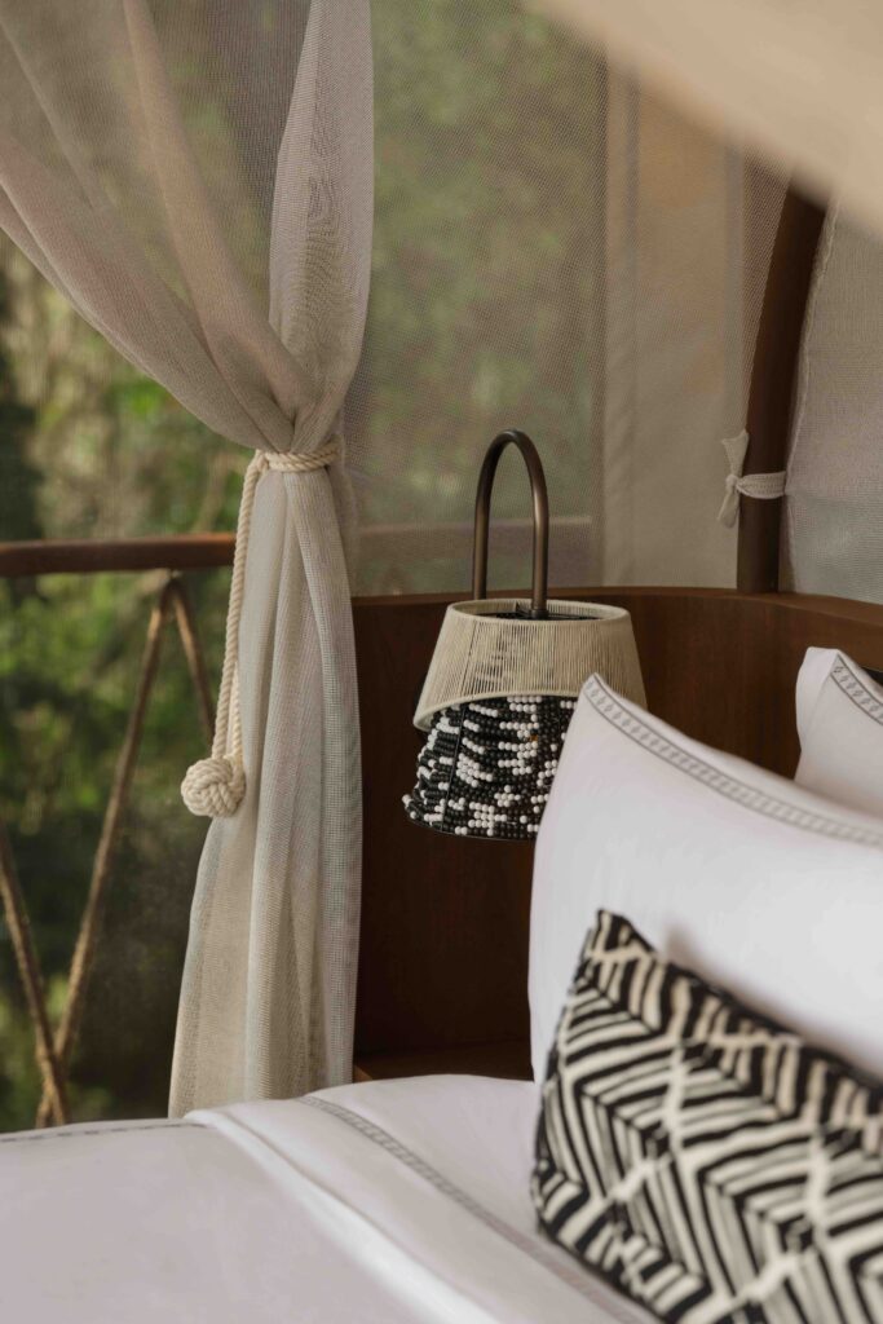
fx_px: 3604
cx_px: 442
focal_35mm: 98
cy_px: 662
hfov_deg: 14.0
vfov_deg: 20.8
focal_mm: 98
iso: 200
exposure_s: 1/800
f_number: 3.5
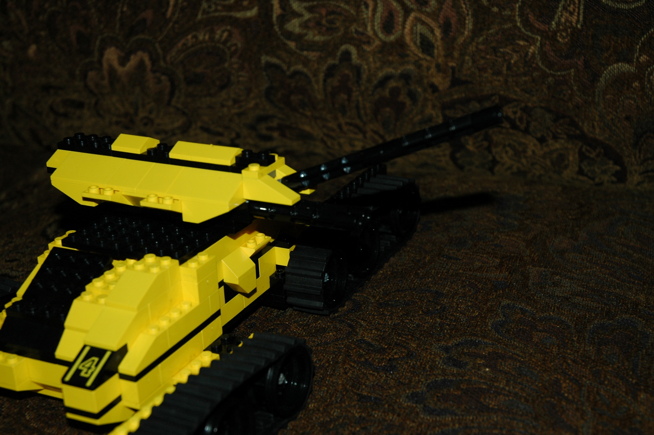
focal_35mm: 66
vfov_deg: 20.6
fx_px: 1198
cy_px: 218
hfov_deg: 30.5
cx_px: 327
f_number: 7.1
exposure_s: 1/125
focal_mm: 44
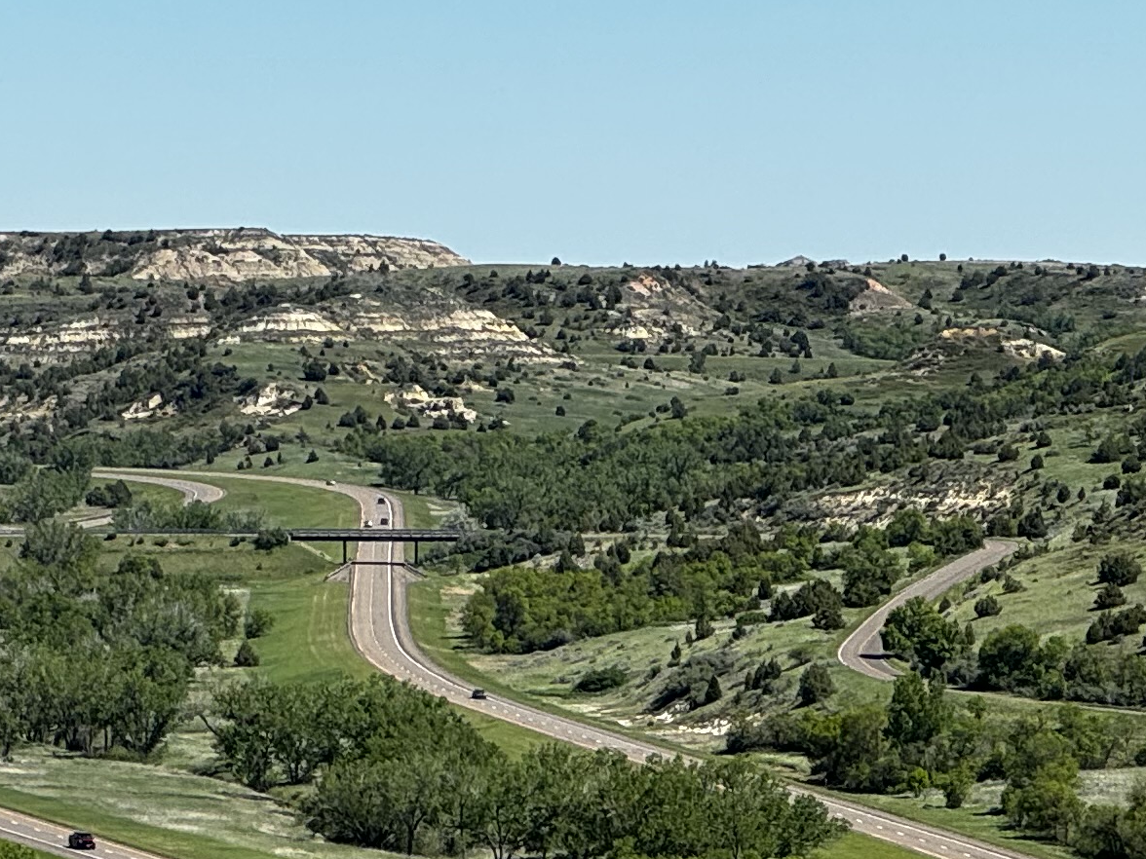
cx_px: -399
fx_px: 8740
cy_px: 1188
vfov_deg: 5.6
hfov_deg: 7.4
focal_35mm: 264
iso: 25
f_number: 2.8
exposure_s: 1/737
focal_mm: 9
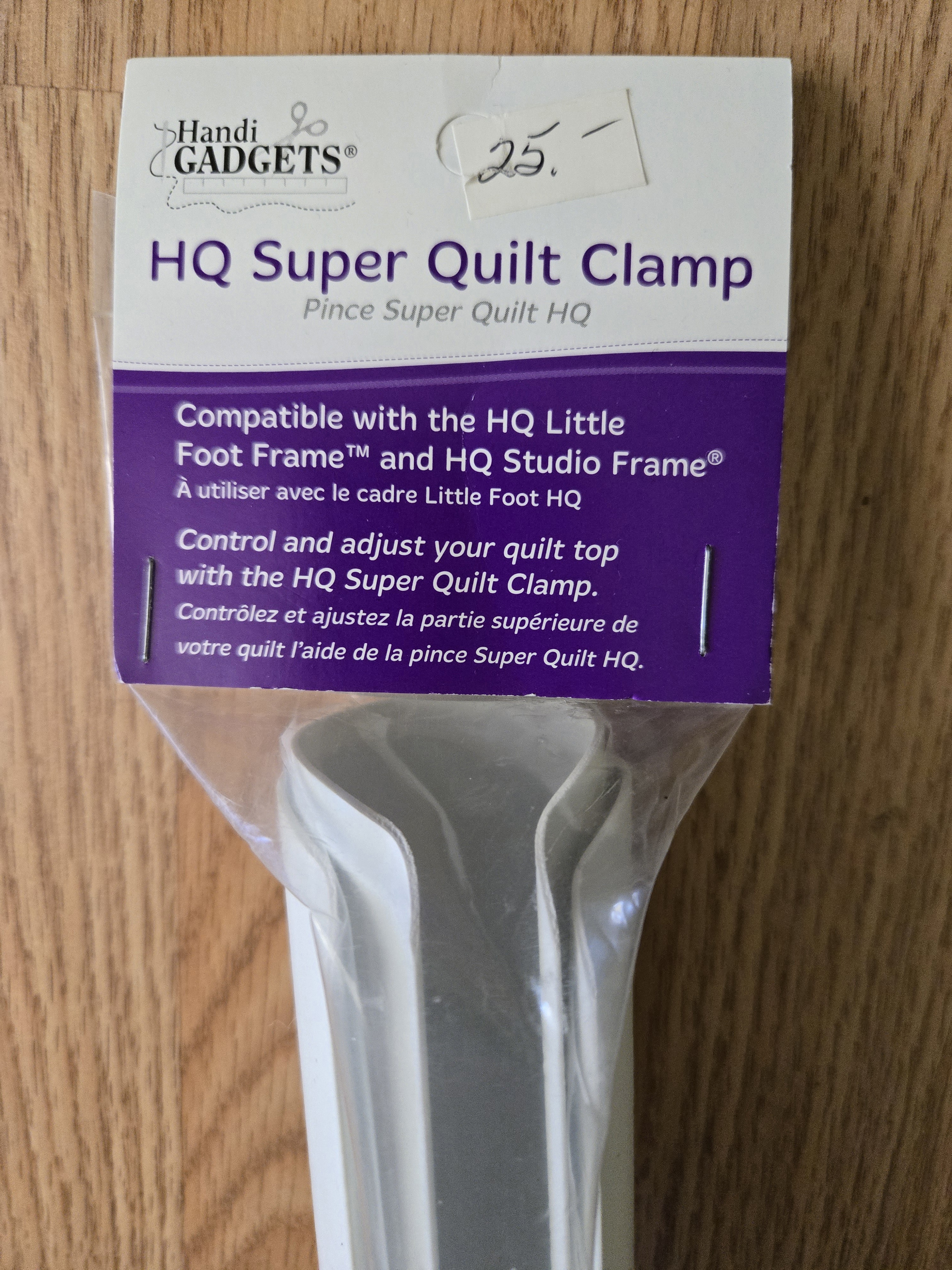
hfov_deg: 58.9
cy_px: 635
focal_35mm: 23
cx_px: 476
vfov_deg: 73.9
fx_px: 843
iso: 1000
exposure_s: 1/120
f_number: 1.8
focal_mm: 5.4
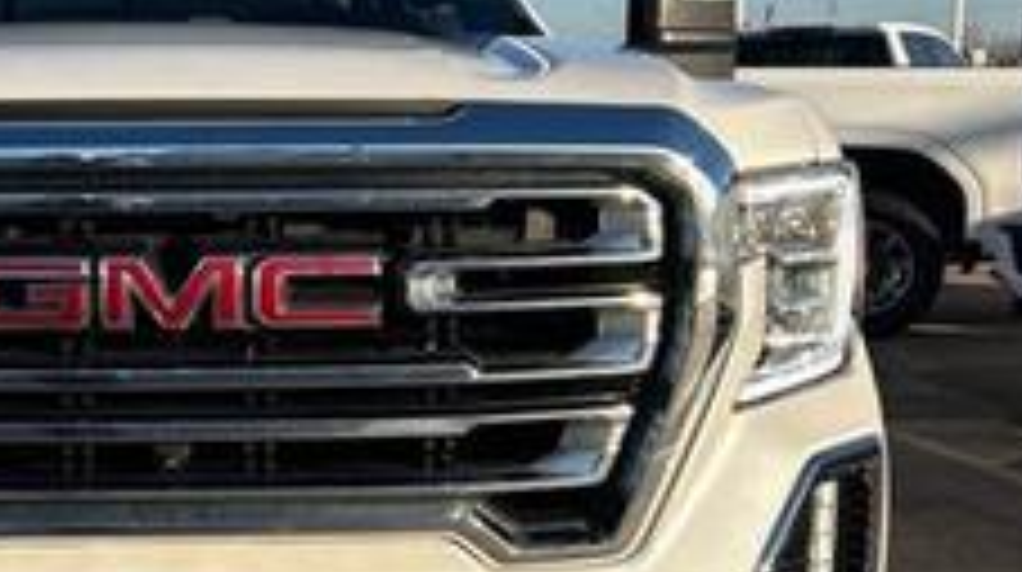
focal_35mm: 63
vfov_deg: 19.0
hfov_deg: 31.8
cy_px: 369
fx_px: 1705
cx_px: 99
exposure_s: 1/3077
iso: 50
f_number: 1.5
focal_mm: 5.7
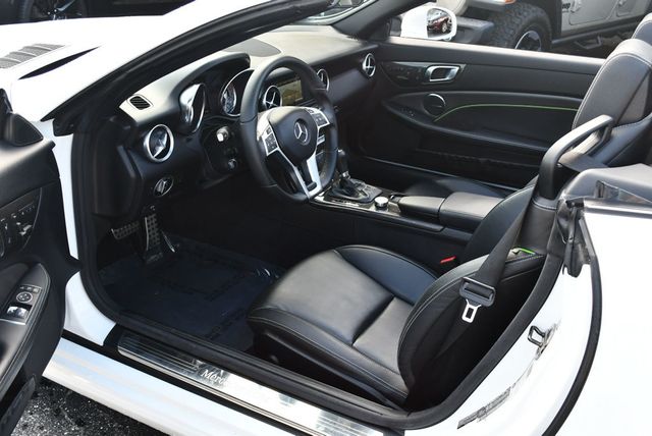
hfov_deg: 53.1
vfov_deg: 36.9
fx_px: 653
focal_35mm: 36
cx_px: 326
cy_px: 218
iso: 400
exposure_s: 1/250
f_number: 5
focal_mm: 18
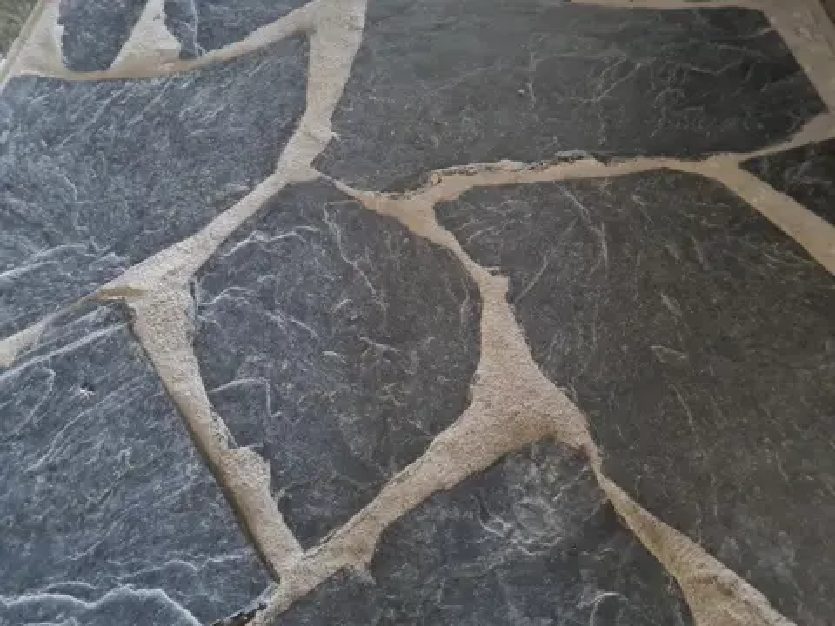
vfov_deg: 53.1
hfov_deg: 67.3
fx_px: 627
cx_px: 418
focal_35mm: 26
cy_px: 313
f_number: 1.8
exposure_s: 1/25
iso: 1250
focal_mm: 5.4
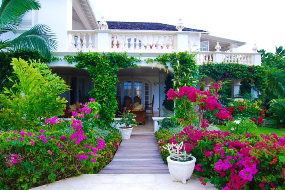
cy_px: 95
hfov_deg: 67.4
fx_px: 214
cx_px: 142
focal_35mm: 27
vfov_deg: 47.9
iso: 110
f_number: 8
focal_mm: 18
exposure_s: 1/60
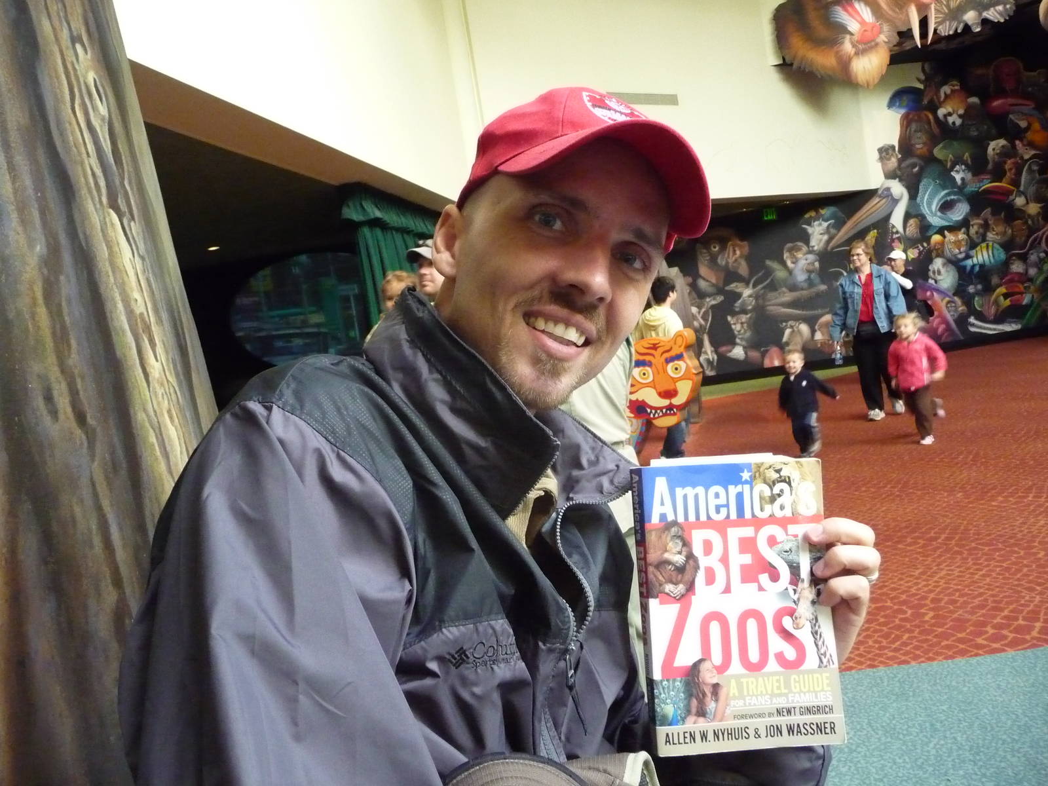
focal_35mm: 28
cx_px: 524
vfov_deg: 49.7
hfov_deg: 63.4
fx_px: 848
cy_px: 393
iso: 800
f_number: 3.3
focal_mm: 4.7
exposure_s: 1/40
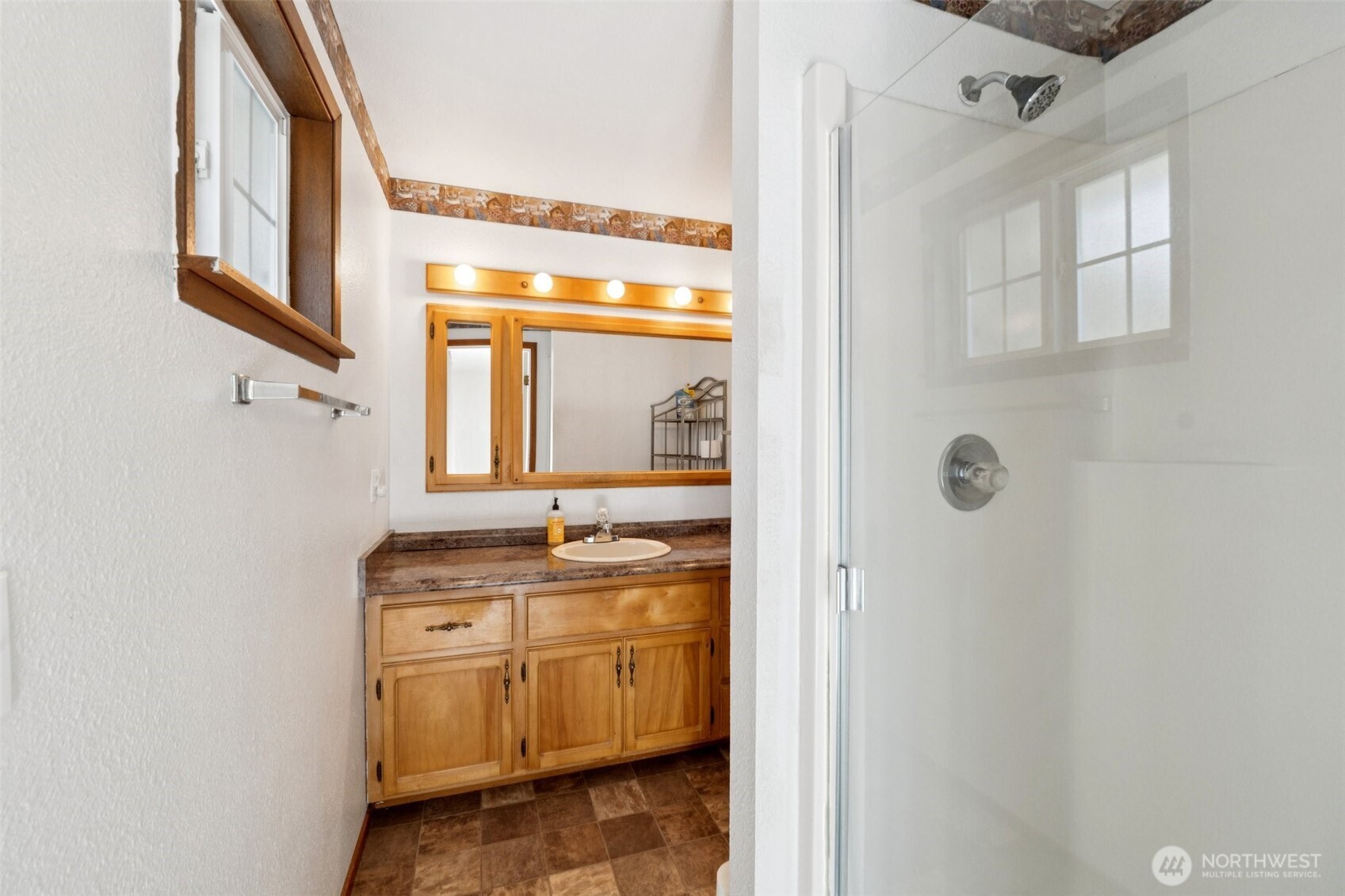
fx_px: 560
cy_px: 448
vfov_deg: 77.3
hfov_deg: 100.4
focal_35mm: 15
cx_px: 672
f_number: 9
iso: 250
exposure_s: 1/6
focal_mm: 10
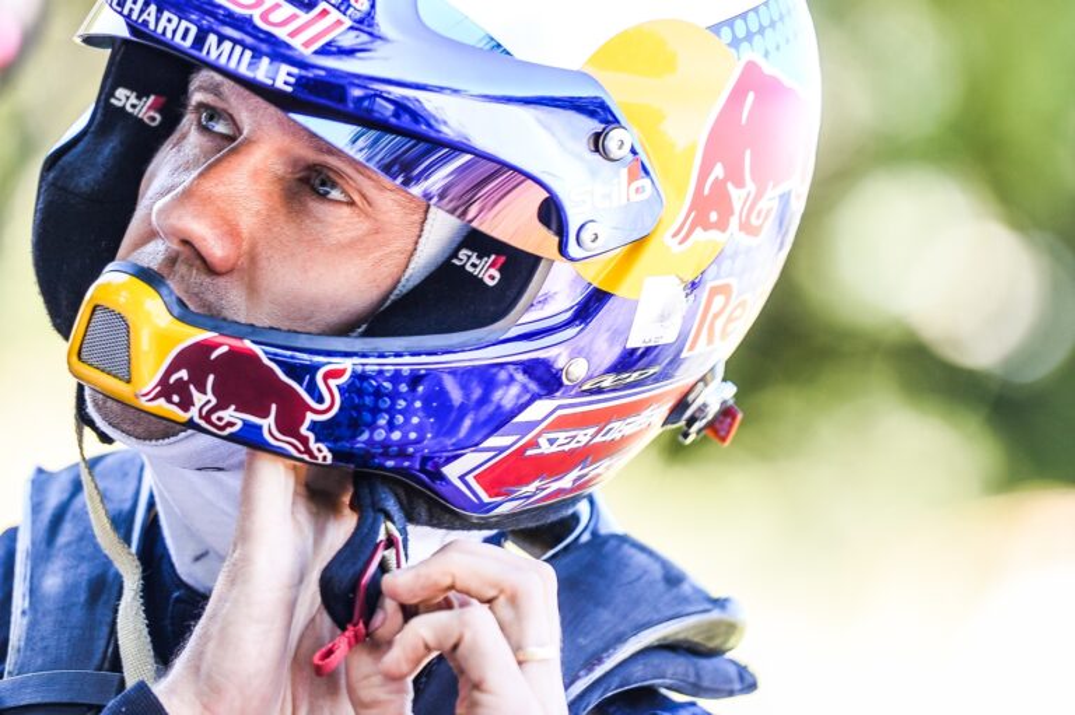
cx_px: 538
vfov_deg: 6.9
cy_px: 358
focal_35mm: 200
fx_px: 5968
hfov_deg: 10.3
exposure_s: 1/200
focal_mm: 200
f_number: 2.8
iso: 200
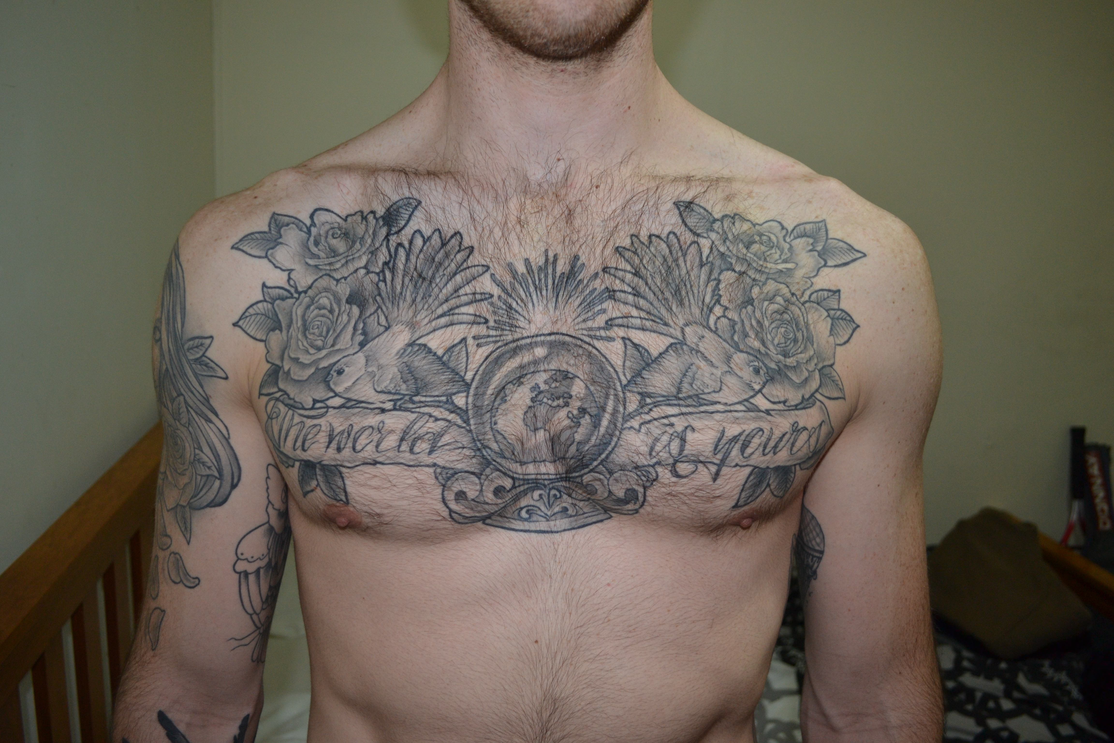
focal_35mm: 27
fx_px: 835
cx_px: 557
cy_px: 372
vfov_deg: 47.9
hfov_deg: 67.4
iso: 560
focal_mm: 18
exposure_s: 1/60
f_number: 3.5
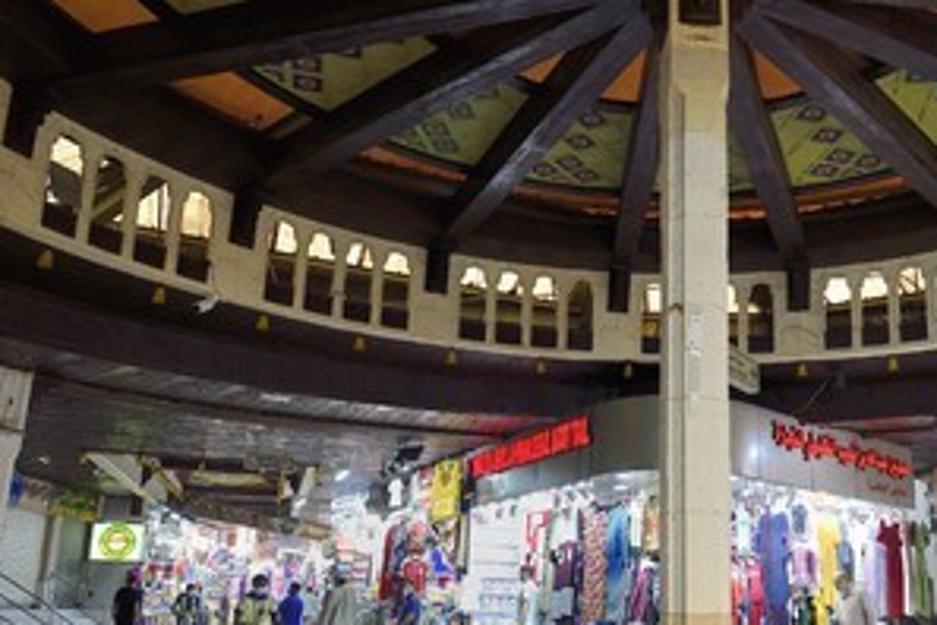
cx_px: 639
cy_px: 391
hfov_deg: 54.4
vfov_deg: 38.6
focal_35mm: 34
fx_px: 885
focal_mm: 24
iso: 1600
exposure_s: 1/50
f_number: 8
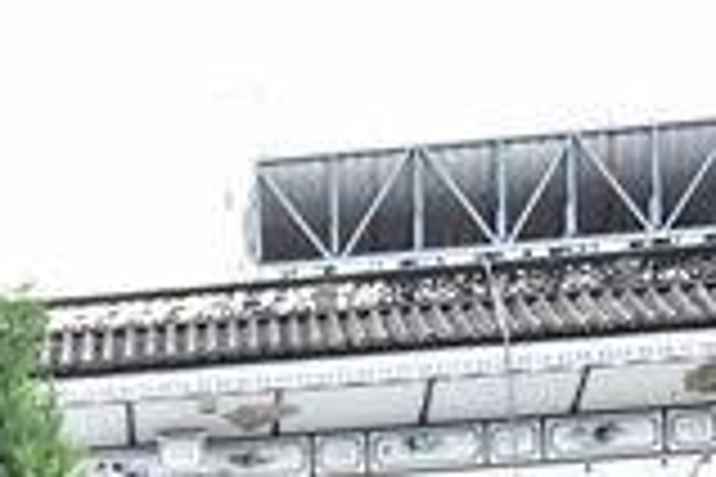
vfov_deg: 8.7
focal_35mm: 141
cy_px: 1197
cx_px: -401
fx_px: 2804
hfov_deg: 13.6
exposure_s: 1/400
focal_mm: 28
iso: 100
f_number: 2.8
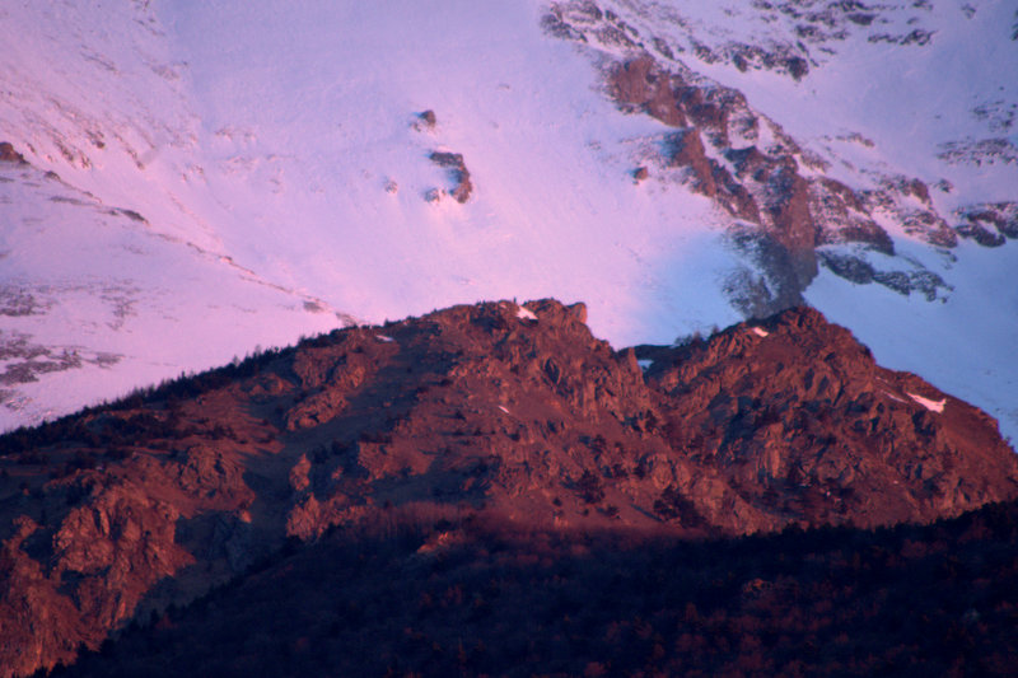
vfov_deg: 2.9
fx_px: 13570
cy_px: 339
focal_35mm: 480
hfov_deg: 4.3
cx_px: 509
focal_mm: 320
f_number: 5.6
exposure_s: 1/125
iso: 400
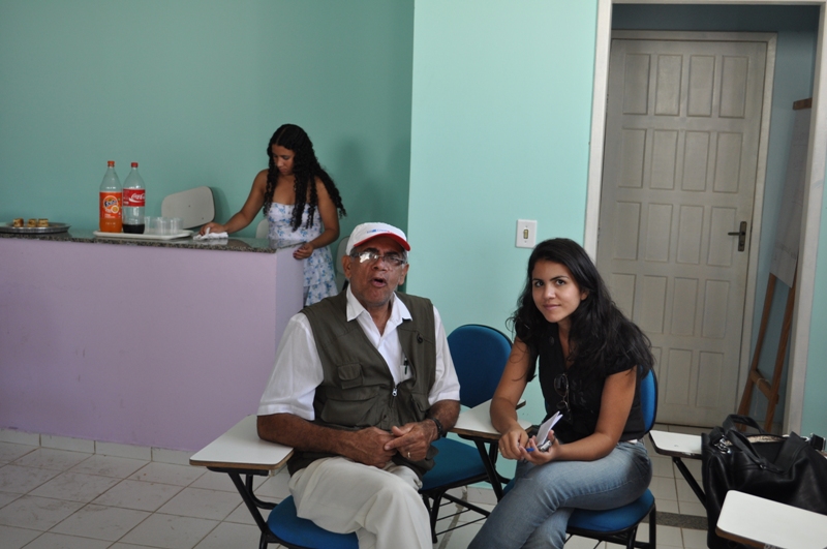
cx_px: 414
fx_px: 895
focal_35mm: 39
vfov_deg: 34.1
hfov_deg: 49.6
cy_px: 274
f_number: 5
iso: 400
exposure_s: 1/100
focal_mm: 26
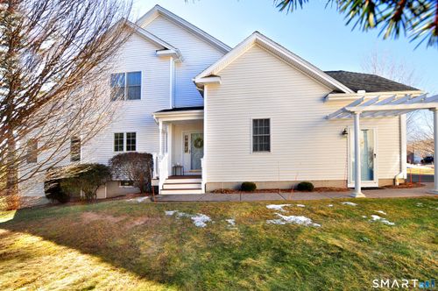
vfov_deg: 77.2
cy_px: 146
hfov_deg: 100.5
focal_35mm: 15
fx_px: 182
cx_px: 219
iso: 400
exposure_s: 1/160
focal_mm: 10
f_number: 8
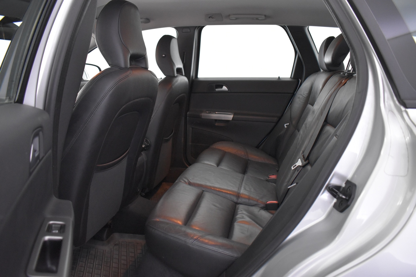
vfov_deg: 47.9
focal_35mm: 27
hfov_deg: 67.4
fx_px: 312
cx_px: 208
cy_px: 138
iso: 3200
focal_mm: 18
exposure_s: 1/30
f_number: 3.5
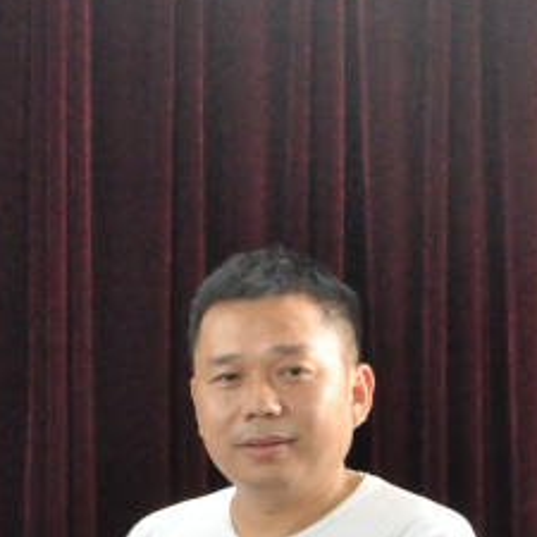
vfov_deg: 4.6
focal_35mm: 385
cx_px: -45
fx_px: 6749
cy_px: 486
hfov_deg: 4.5
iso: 3200
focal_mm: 85
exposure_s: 1/100
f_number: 7.1
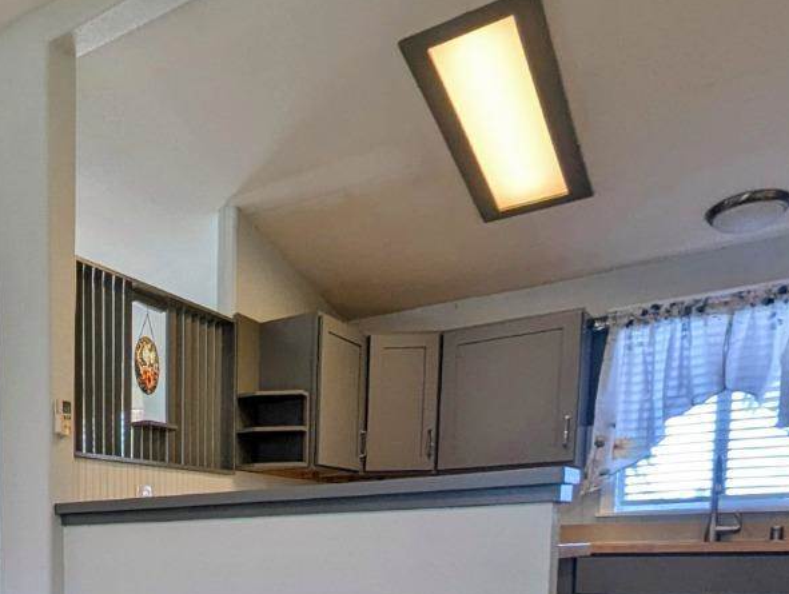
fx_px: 753
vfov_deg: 37.5
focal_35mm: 33
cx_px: -71
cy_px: 619
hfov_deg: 43.4
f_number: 2.2
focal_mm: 1.95
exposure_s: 1/120
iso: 72
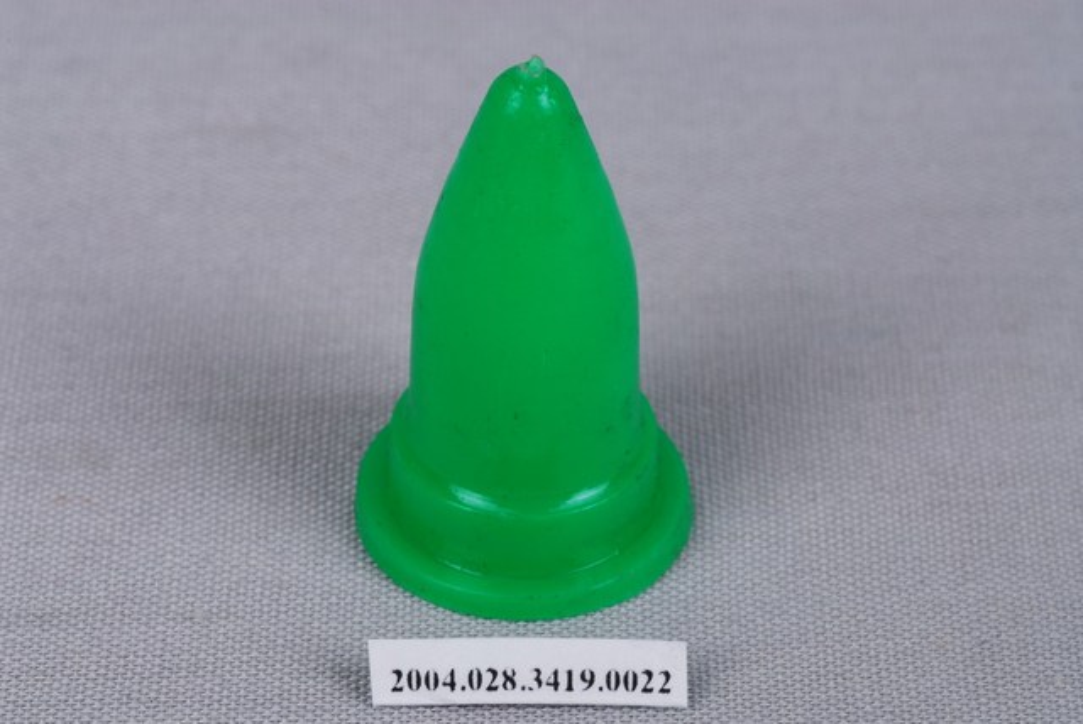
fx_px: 2710
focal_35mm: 90
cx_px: 542
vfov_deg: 15.2
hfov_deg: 22.6
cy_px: 362
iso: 100
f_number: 32
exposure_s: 1/60
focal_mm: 60
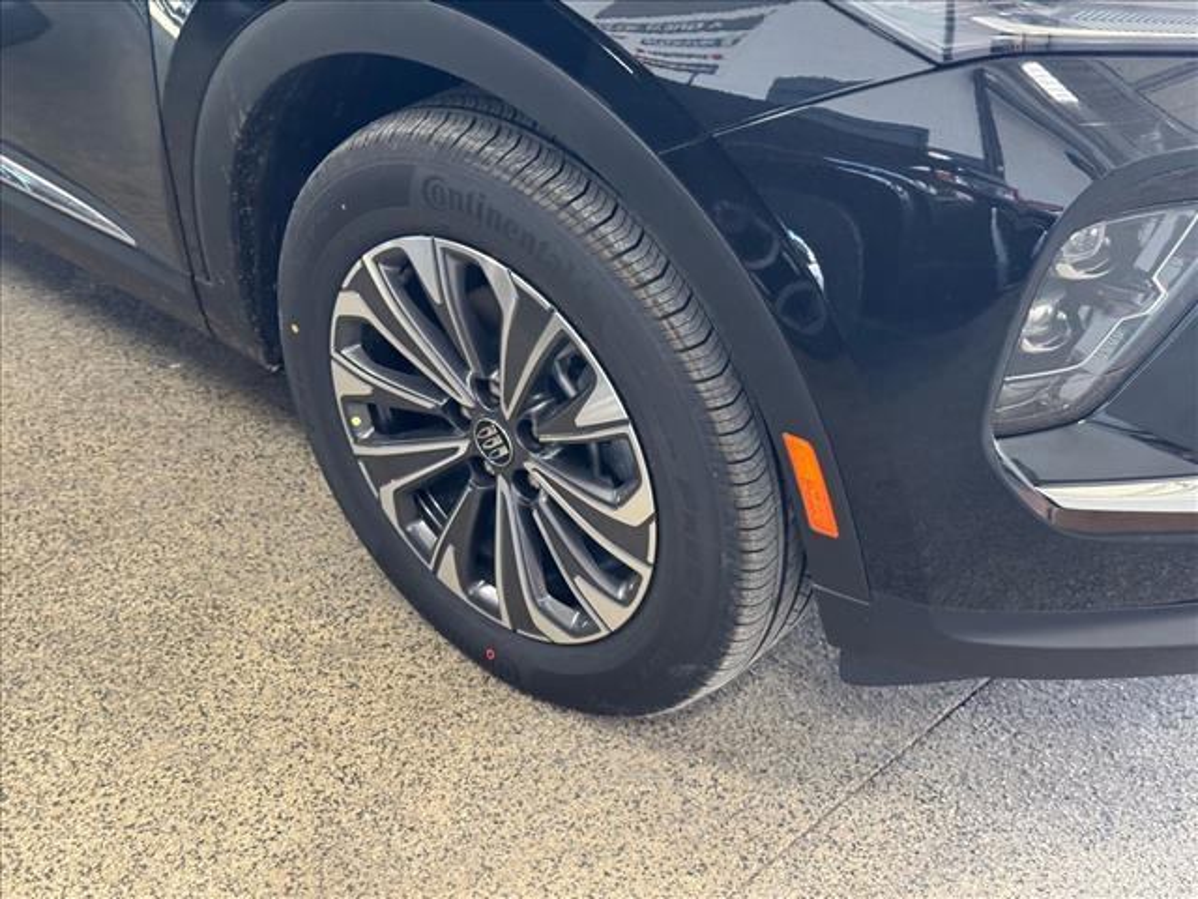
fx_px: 1661
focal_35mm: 48
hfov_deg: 39.7
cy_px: 450
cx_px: 599
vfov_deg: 30.3
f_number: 1.78
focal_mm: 6.76
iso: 200
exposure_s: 1/60
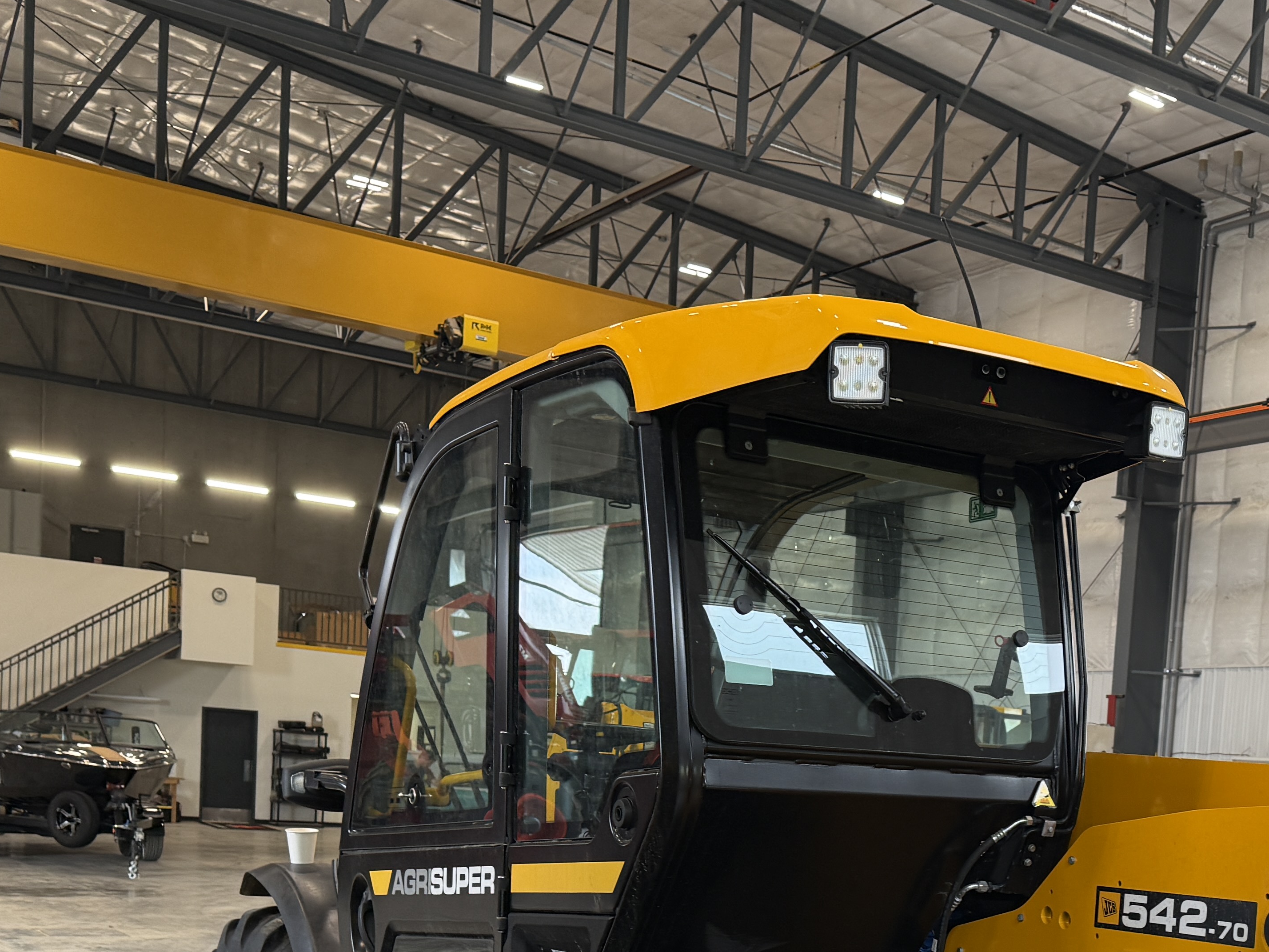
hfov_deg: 38.6
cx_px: 954
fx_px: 1760
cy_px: 929
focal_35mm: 48
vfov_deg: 28.6
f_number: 1.78
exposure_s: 1/126
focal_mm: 6.76
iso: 125
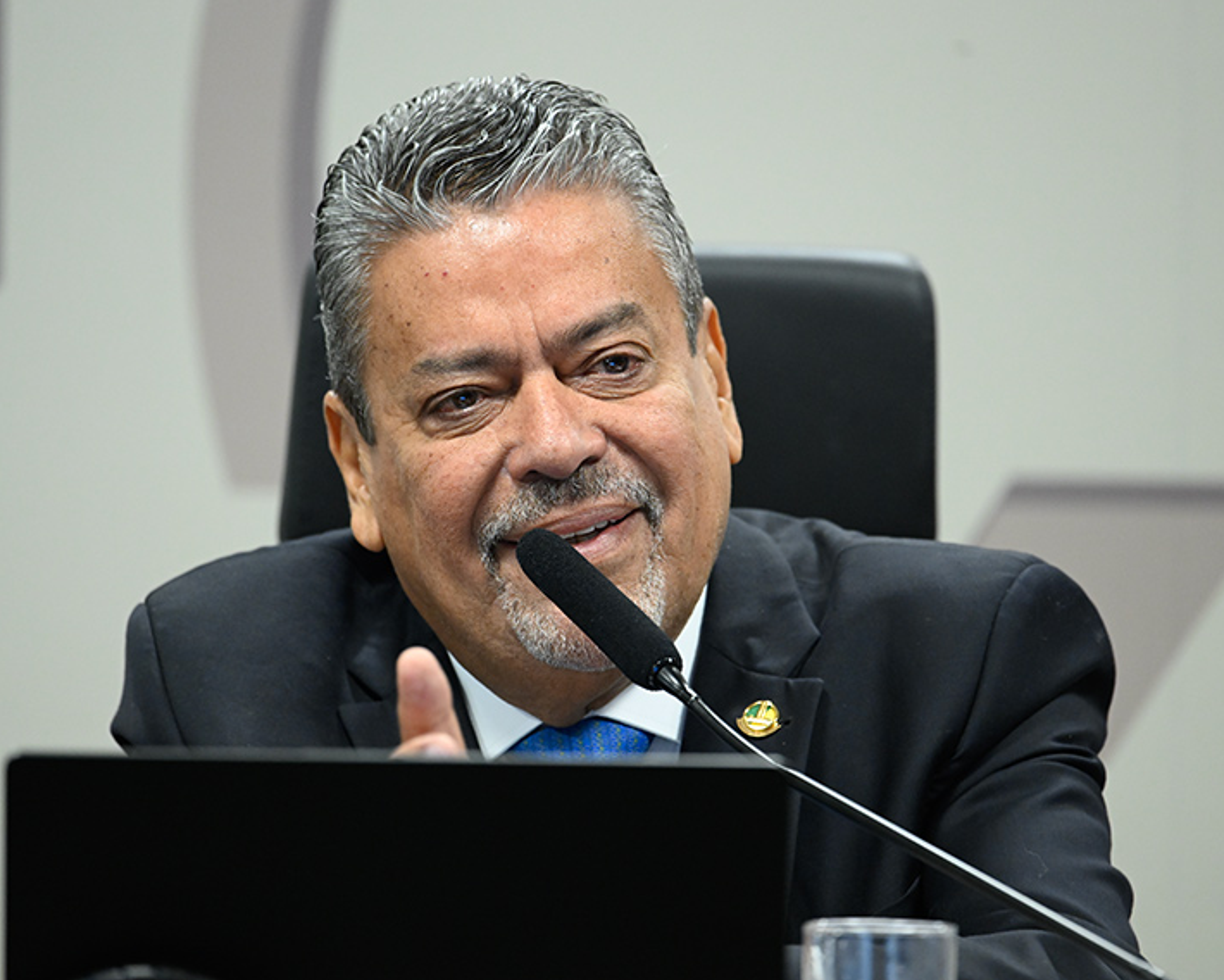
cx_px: 574
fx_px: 16446
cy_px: 490
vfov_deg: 3.4
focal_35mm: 454
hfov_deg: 4.3
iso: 4000
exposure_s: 1/125
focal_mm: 400
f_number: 4.5
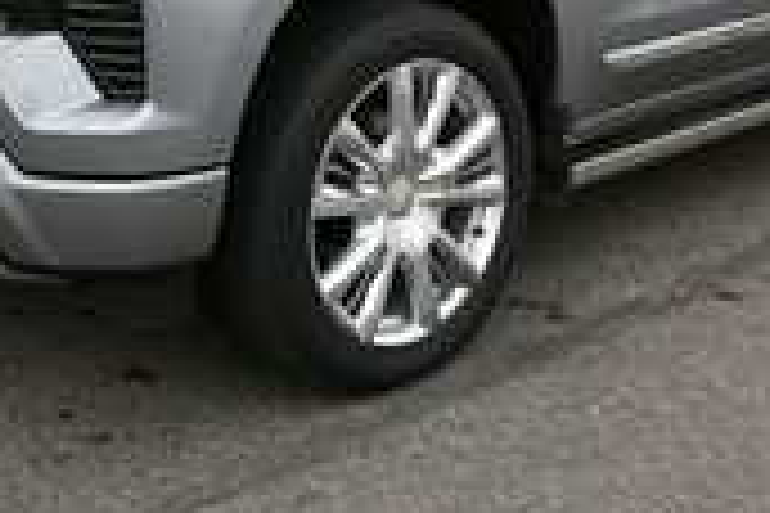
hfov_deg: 28.8
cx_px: 419
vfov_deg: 18.7
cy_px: -56
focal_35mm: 70
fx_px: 1497
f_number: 5.6
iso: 220
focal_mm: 20
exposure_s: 1/250
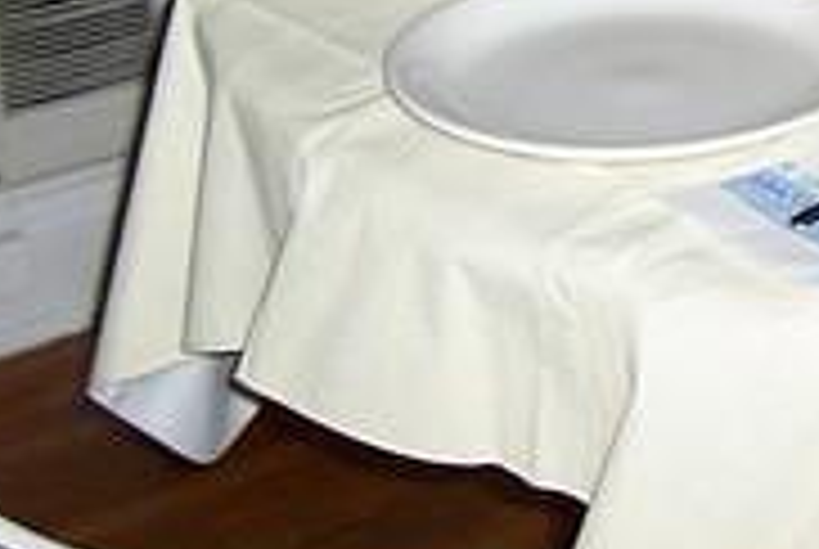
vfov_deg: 10.0
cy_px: -202
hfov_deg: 14.2
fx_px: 3076
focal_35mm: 135
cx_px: 1224
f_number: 2.8
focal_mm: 5.6
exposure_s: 1/60
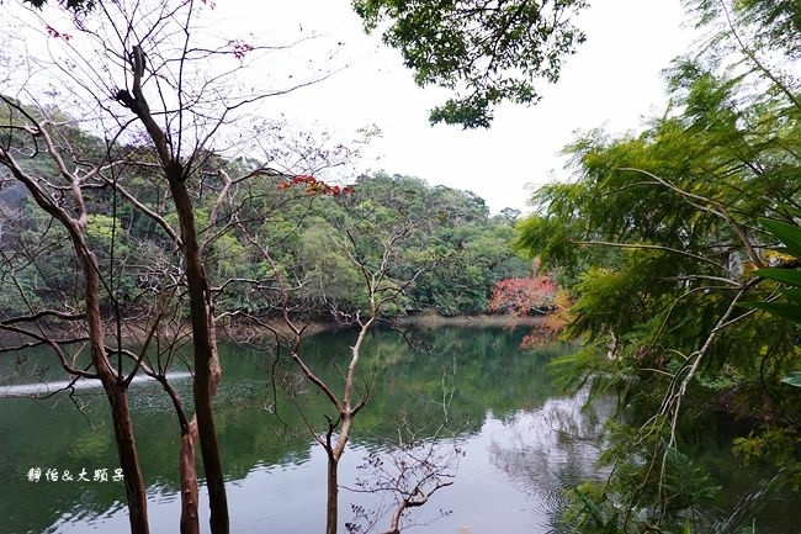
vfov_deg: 53.1
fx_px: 534
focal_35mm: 24
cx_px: 400
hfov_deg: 73.8
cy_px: 267
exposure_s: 1/30
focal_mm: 9
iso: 125
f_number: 2.8
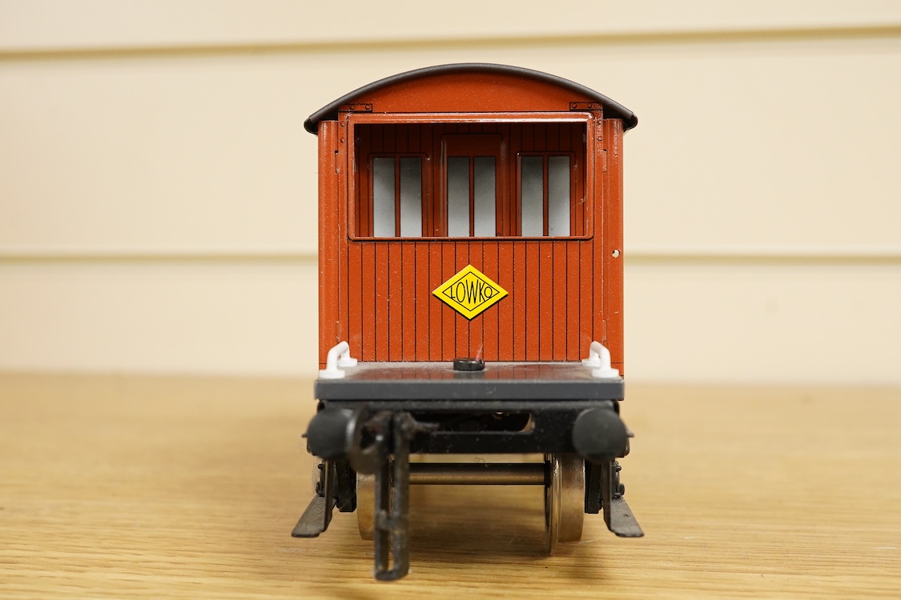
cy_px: 300
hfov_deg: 43.6
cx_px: 450
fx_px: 1126
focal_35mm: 45
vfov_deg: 29.9
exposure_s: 1/80
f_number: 13
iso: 2500
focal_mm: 30
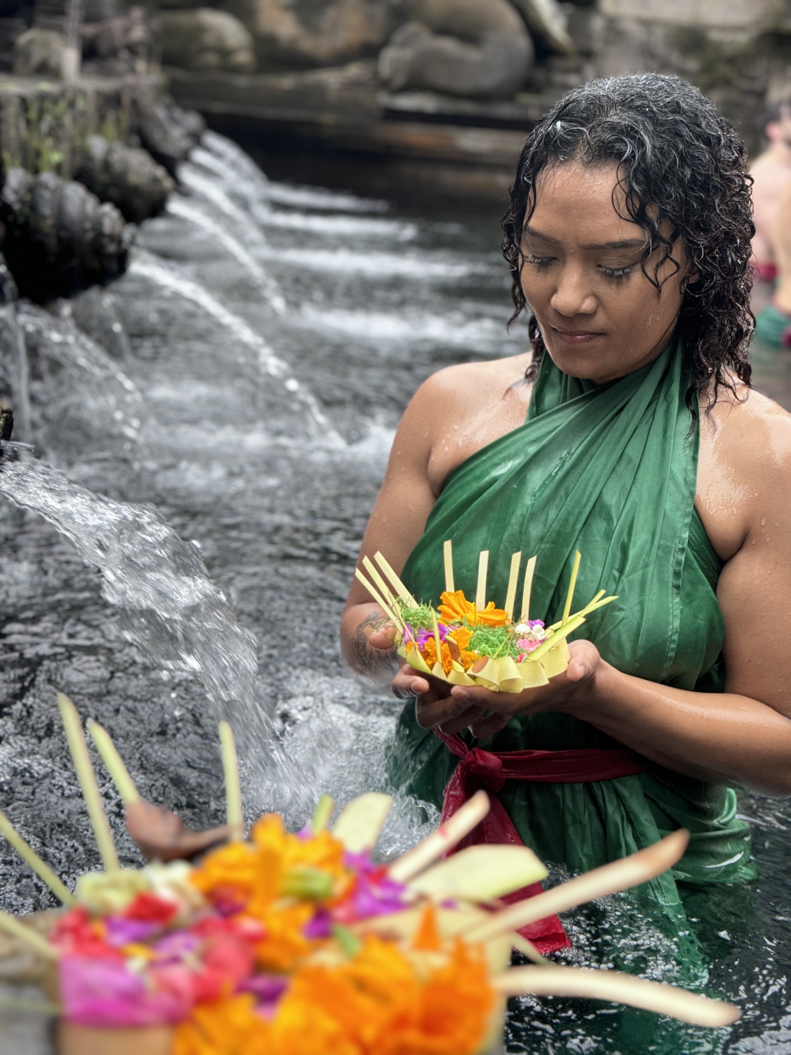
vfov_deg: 39.7
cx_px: 396
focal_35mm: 48
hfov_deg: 30.3
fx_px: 1462
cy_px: 528
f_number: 1.78
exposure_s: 1/79
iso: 100
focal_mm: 6.86
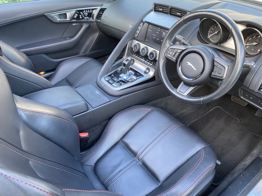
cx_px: 131
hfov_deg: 67.3
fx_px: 197
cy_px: 98
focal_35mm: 26
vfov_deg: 53.1
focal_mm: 4.25
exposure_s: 1/121
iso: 125
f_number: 1.8
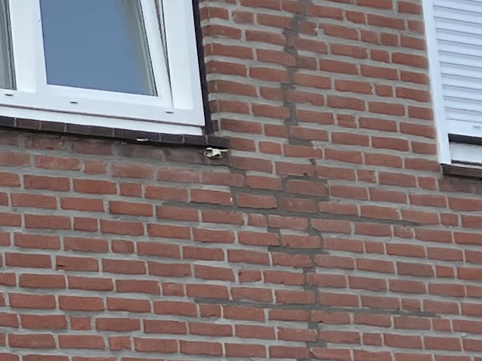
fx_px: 2464
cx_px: -403
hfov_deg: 10.5
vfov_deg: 8.3
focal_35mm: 177
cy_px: 477
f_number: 1.8
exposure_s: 1/623
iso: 32
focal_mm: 3.99
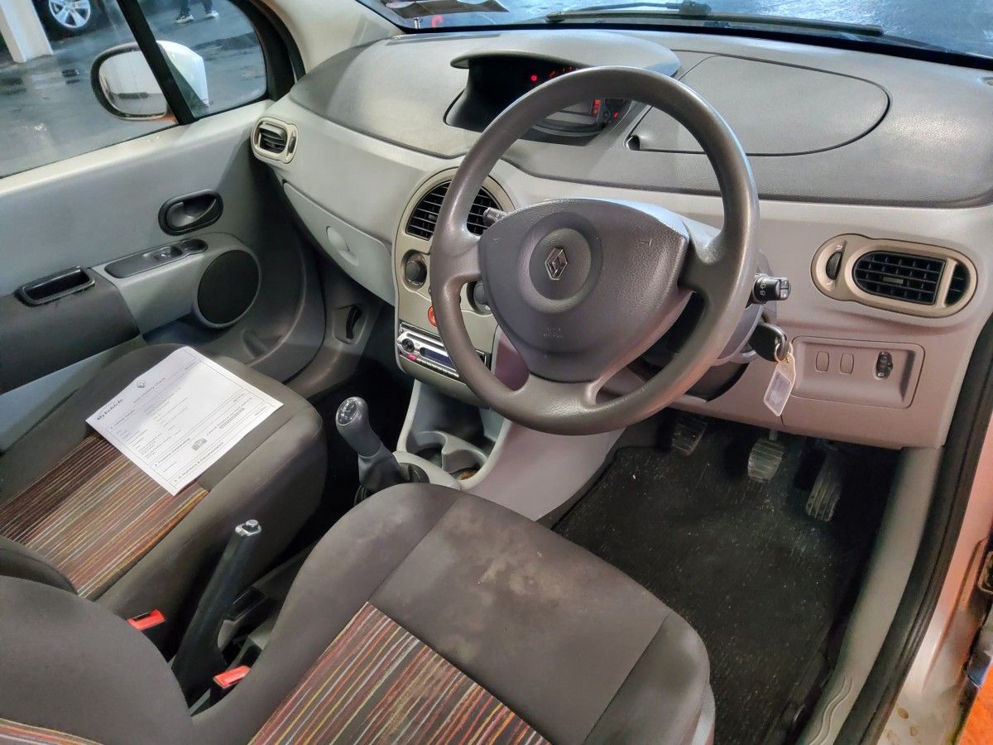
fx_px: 746
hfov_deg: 67.3
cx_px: 496
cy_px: 372
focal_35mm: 26
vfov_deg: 53.1
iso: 1000
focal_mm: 3.08
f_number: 2
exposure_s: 1/50
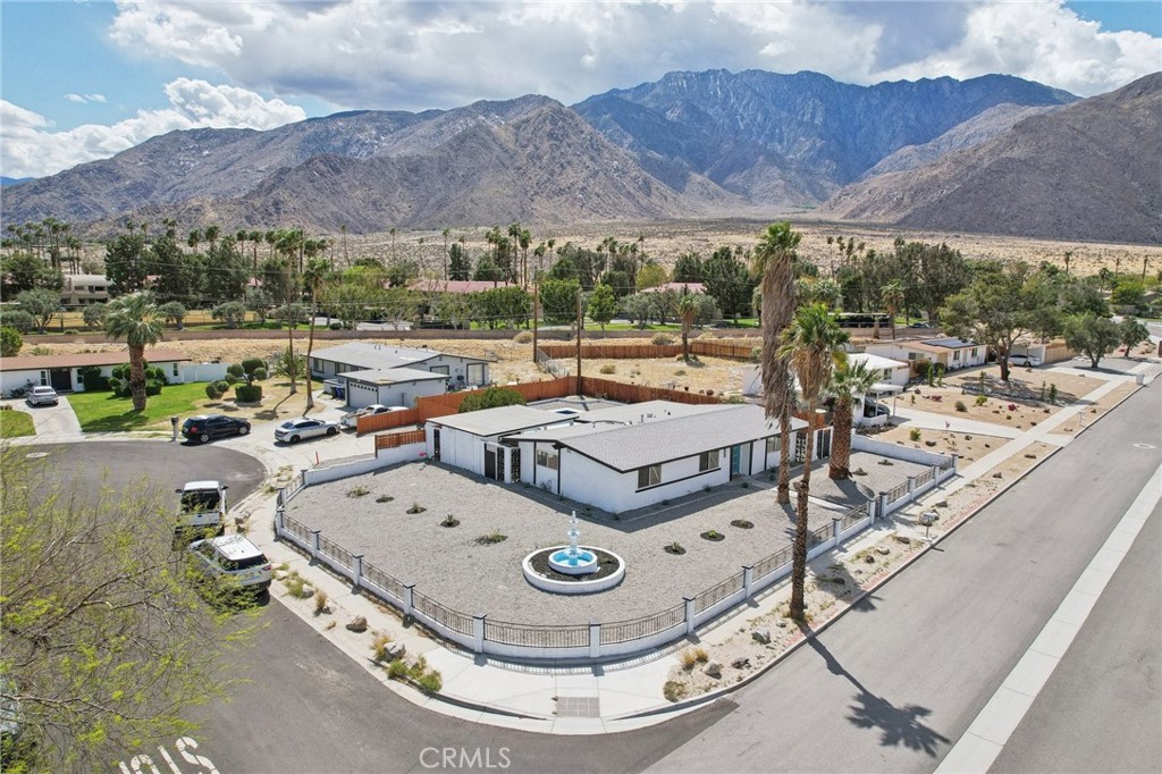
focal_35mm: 22
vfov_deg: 57.2
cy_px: 387
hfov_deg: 78.6
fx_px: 710
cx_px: 581
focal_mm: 8.4
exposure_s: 1/3200
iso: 150
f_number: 2.8
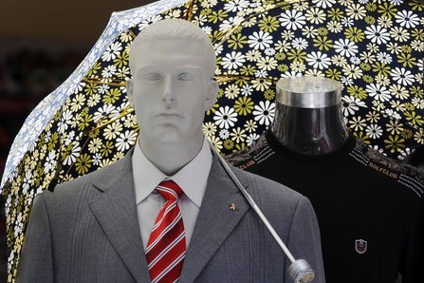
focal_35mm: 302
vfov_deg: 4.6
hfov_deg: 6.8
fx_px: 3557
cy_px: 117
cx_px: 215
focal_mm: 150
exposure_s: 1/640
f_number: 3.5
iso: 200
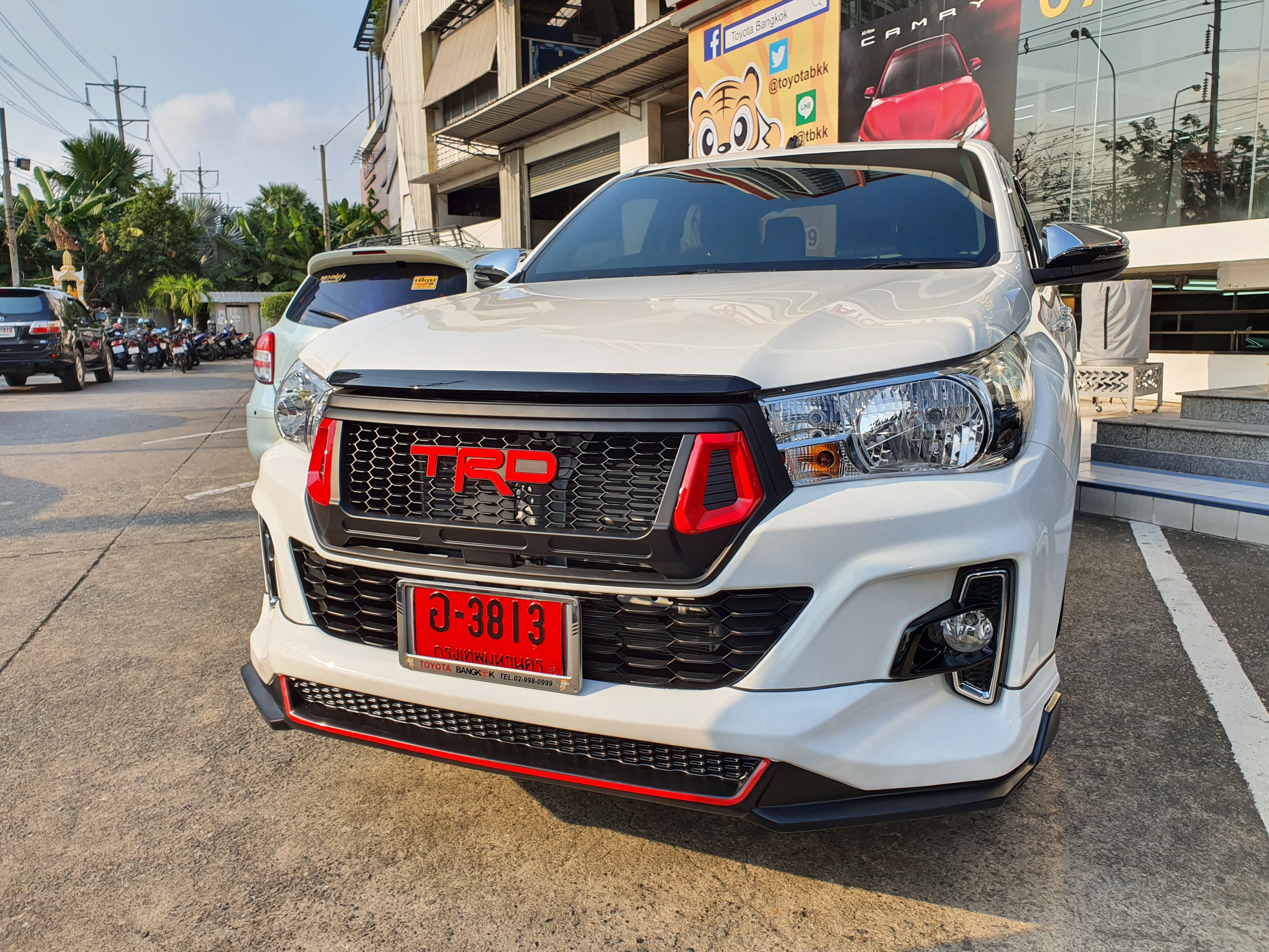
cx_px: 634
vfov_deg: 53.1
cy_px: 476
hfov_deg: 67.3
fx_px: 953
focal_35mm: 26
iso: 50
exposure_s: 1/822
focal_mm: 4.3
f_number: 2.4
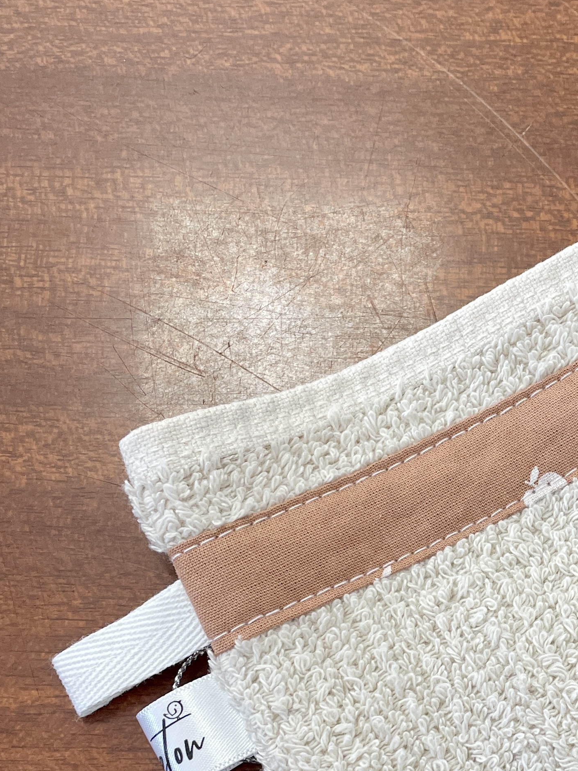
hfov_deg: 25.1
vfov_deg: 33.3
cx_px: 542
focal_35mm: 56
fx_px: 1247
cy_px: 623
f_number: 1.6
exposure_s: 1/100
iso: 80
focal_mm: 4.2
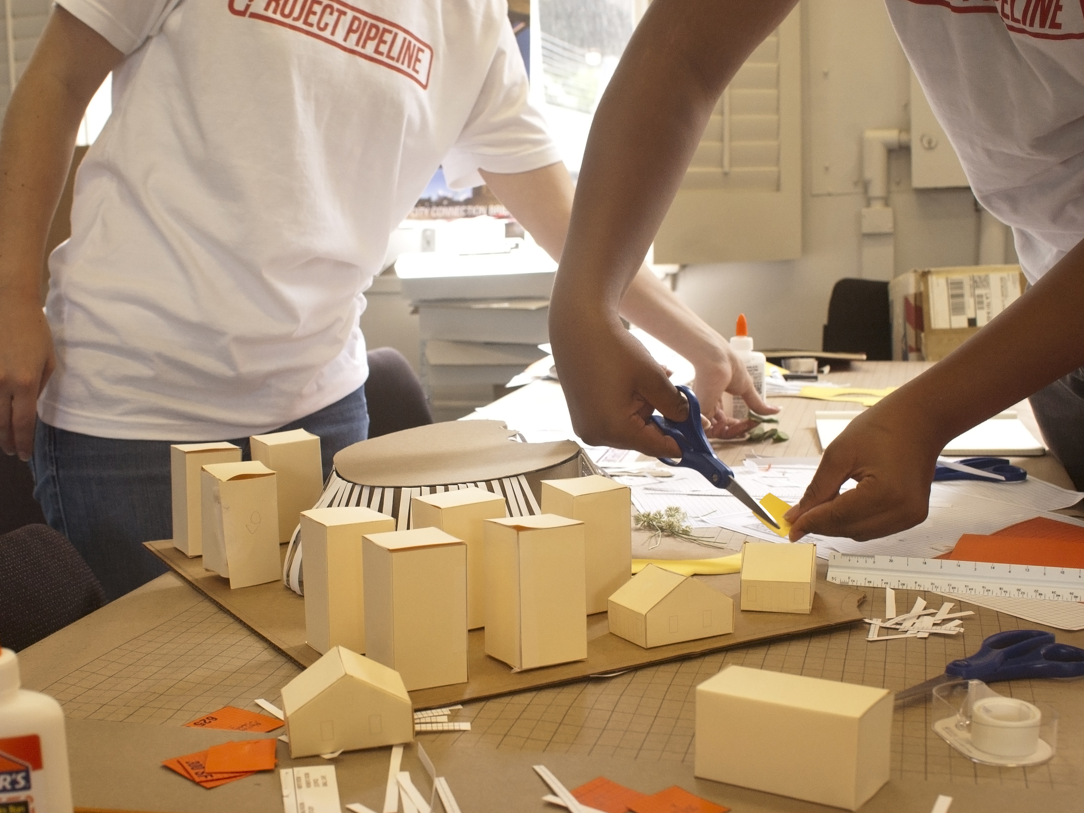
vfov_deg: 31.5
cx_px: 508
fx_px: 1441
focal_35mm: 46
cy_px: 404
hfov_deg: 41.2
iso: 500
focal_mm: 28
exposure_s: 1/60
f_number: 5.6
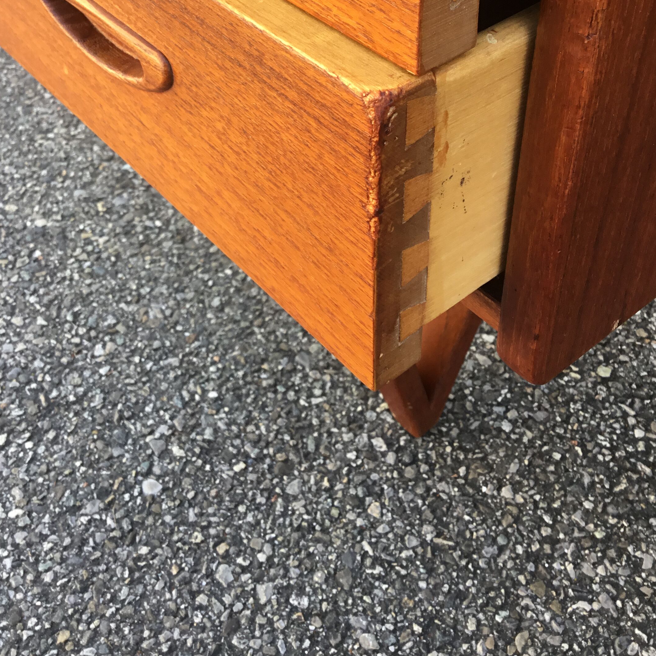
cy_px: 157
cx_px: 339
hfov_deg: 40.0
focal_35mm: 42
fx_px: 900
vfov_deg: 38.9
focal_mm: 3.3
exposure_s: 1/100
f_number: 2.4
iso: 40
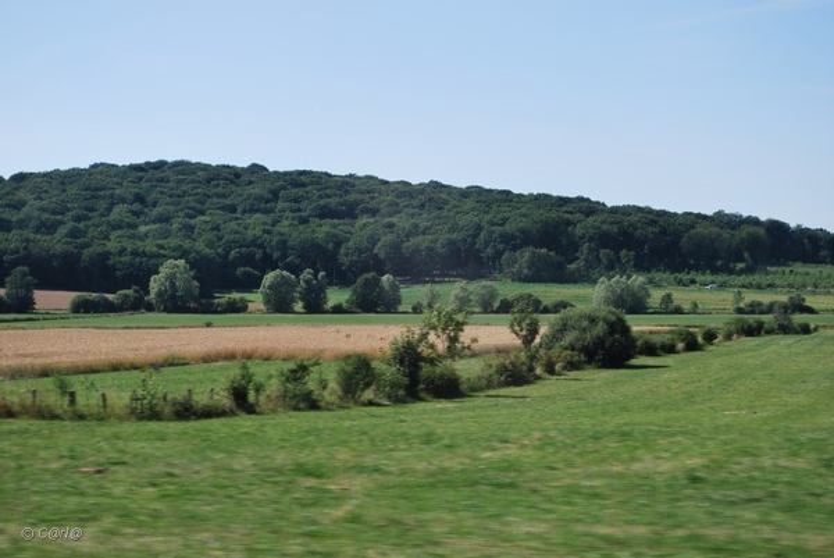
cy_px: 279
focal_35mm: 82
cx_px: 417
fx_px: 1913
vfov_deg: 16.6
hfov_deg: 24.6
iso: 100
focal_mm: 55
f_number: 7.1
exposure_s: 1/200
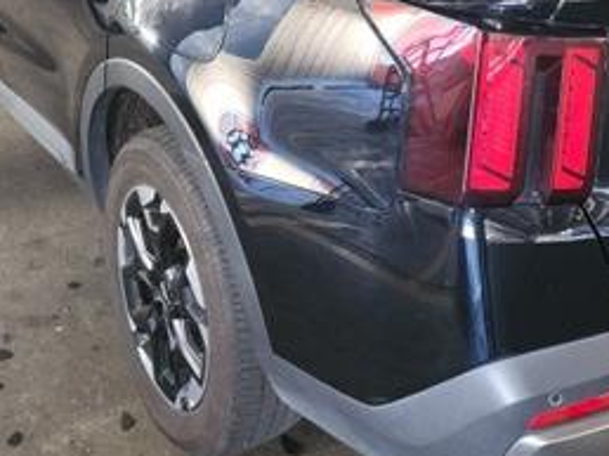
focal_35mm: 45
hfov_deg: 41.2
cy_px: 50
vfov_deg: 30.8
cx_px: 439
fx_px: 791
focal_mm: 6.4
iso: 520
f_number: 1.8
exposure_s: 1/9.99
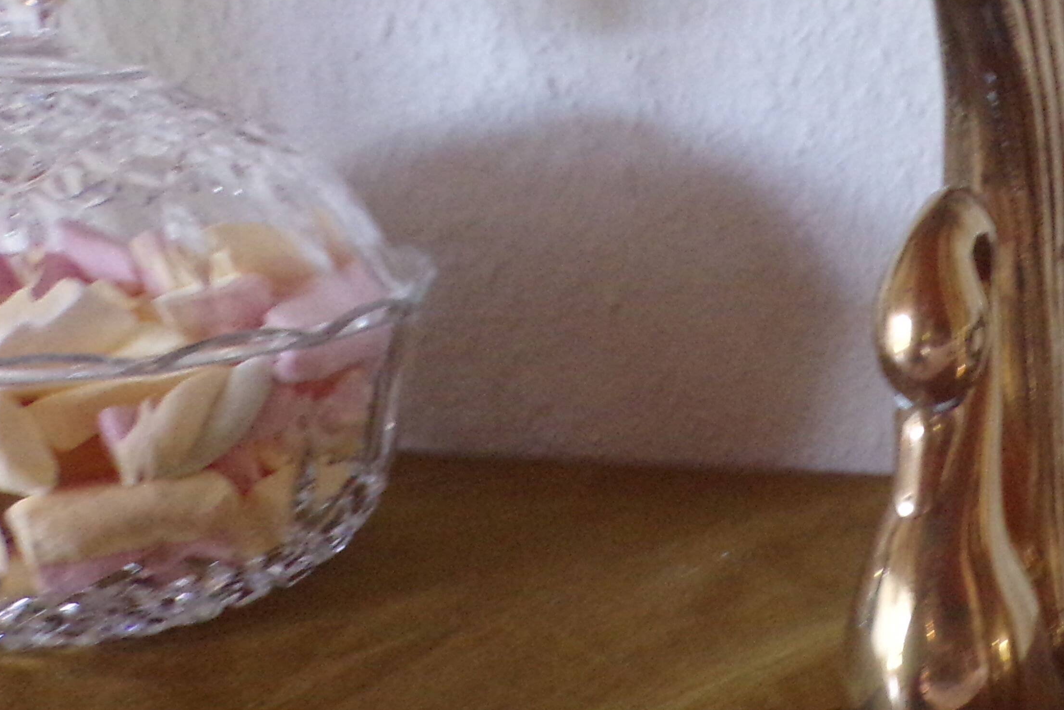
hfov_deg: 30.5
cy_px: 415
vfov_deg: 23.4
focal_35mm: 58
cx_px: 1195
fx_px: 1714
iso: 407
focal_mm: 4.3
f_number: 3
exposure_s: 1/17
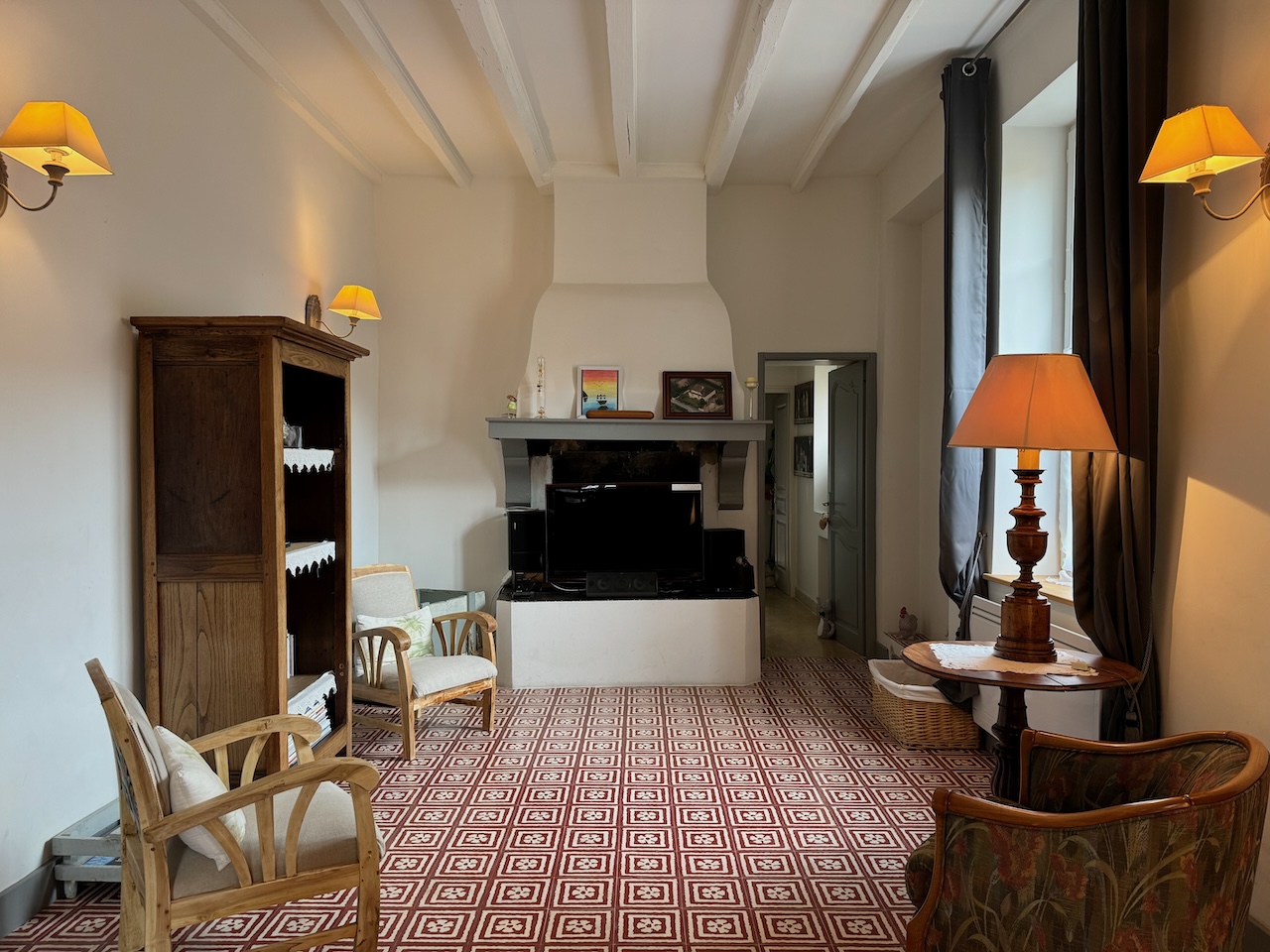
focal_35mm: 24
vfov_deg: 56.8
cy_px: 476
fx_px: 881
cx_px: 635
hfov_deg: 71.6
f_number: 1.78
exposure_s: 1/50
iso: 160
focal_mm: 6.76
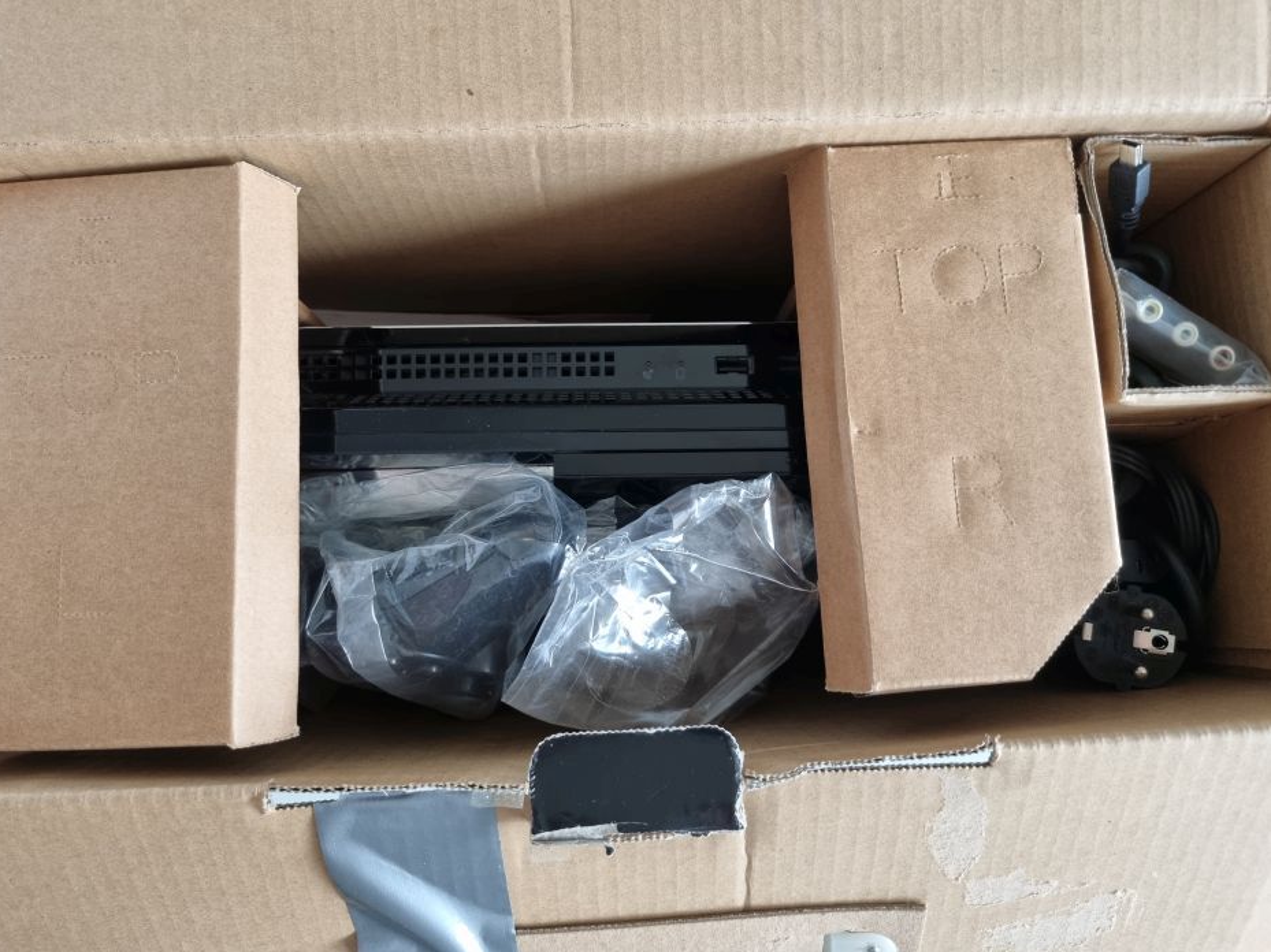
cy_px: 469
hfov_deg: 63.5
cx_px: 627
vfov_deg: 49.7
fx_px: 1028
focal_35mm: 28
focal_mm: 5.4
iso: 320
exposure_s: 1/100
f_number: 1.8
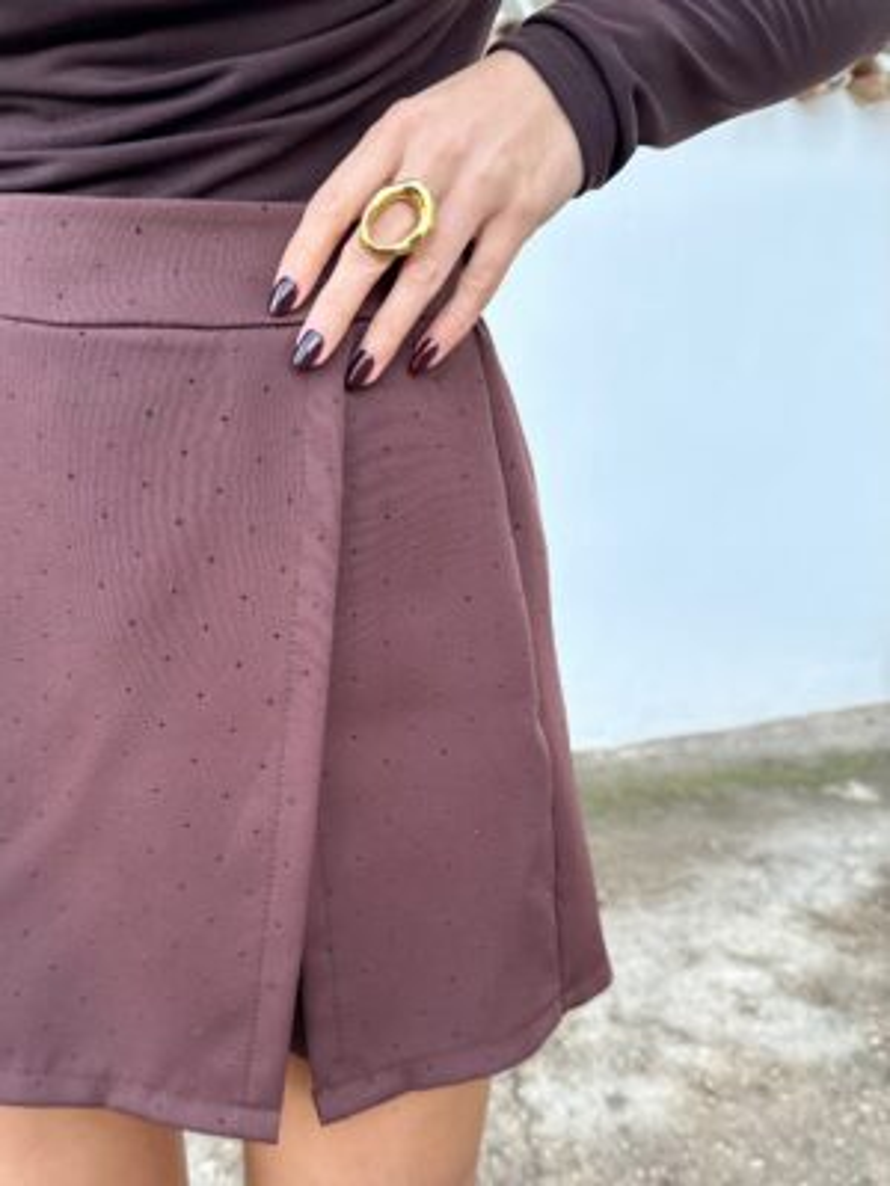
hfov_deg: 56.8
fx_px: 823
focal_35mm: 24
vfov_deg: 71.6
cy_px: 593
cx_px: 445
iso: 160
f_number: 1.78
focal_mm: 6.76
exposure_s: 1/121
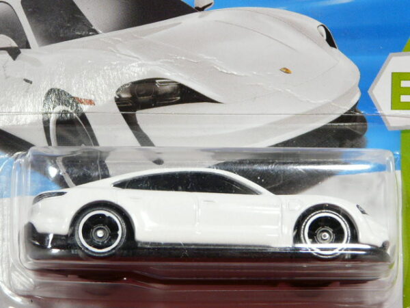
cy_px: 154
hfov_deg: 12.9
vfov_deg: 9.7
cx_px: 205
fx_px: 1812
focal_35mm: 153
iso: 160
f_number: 3.6
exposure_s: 1/50
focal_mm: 15.8
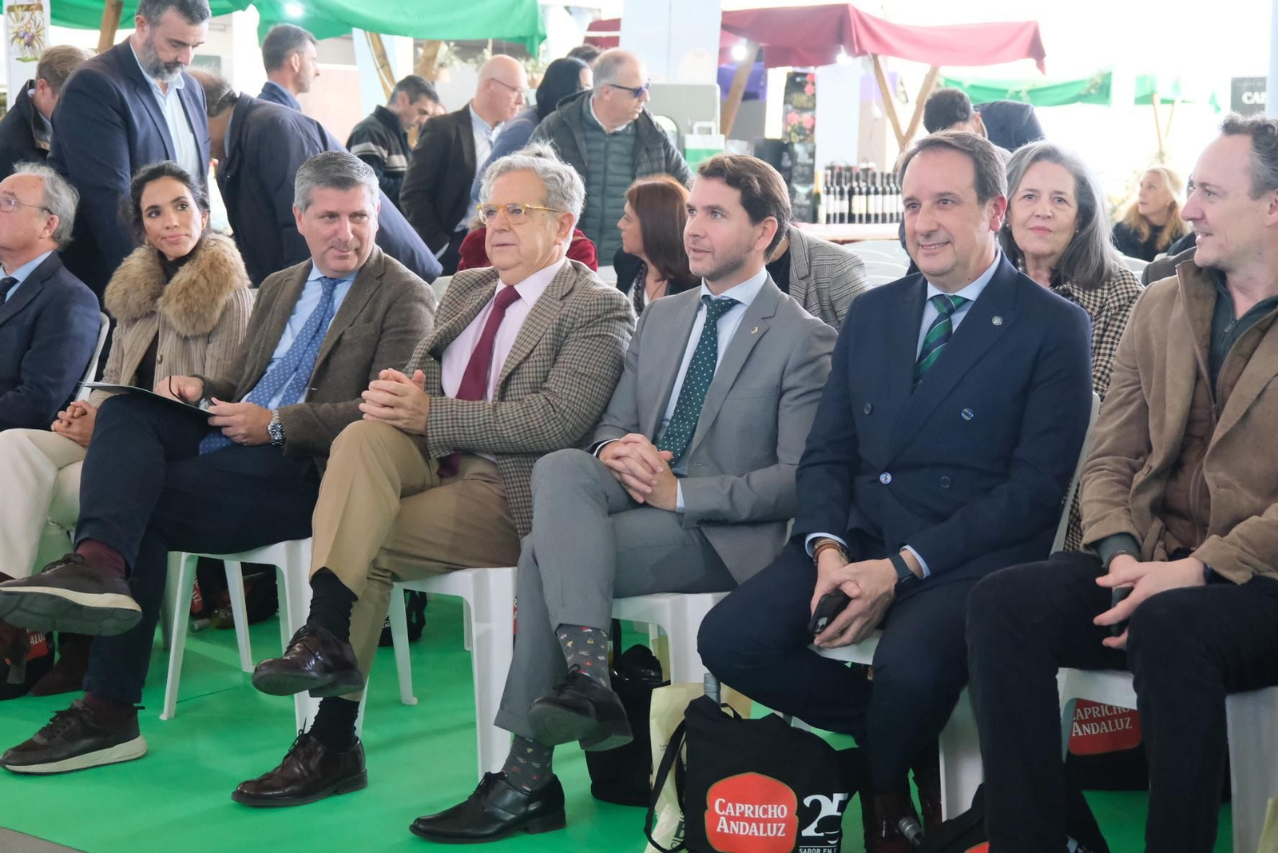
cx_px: 639
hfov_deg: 35.6
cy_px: 426
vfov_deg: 24.2
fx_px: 1988
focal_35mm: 56
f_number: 4
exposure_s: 1/200
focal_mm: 37.6
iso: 6400
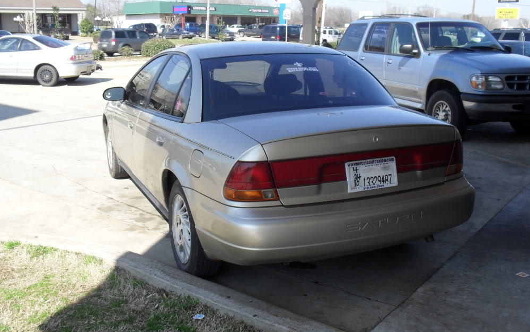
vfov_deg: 33.6
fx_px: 549
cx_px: 263
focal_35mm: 38
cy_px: 156
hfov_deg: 51.5
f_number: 8.4
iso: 100
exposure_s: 1/90
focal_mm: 6.3
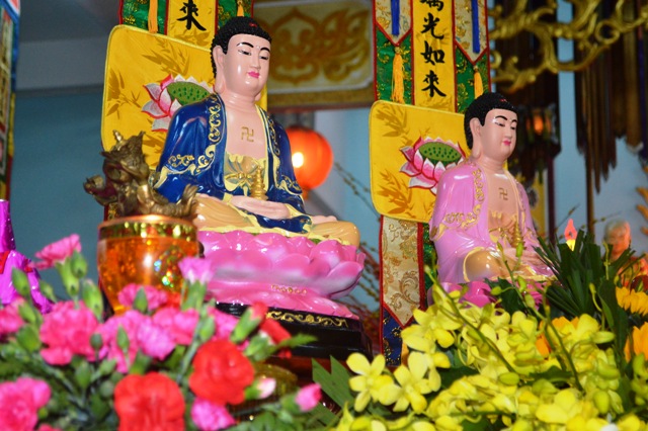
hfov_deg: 28.1
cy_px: 216
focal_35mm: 72
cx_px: 324
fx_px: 1295
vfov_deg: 18.9
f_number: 5.6
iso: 1800
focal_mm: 48
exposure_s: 1/60
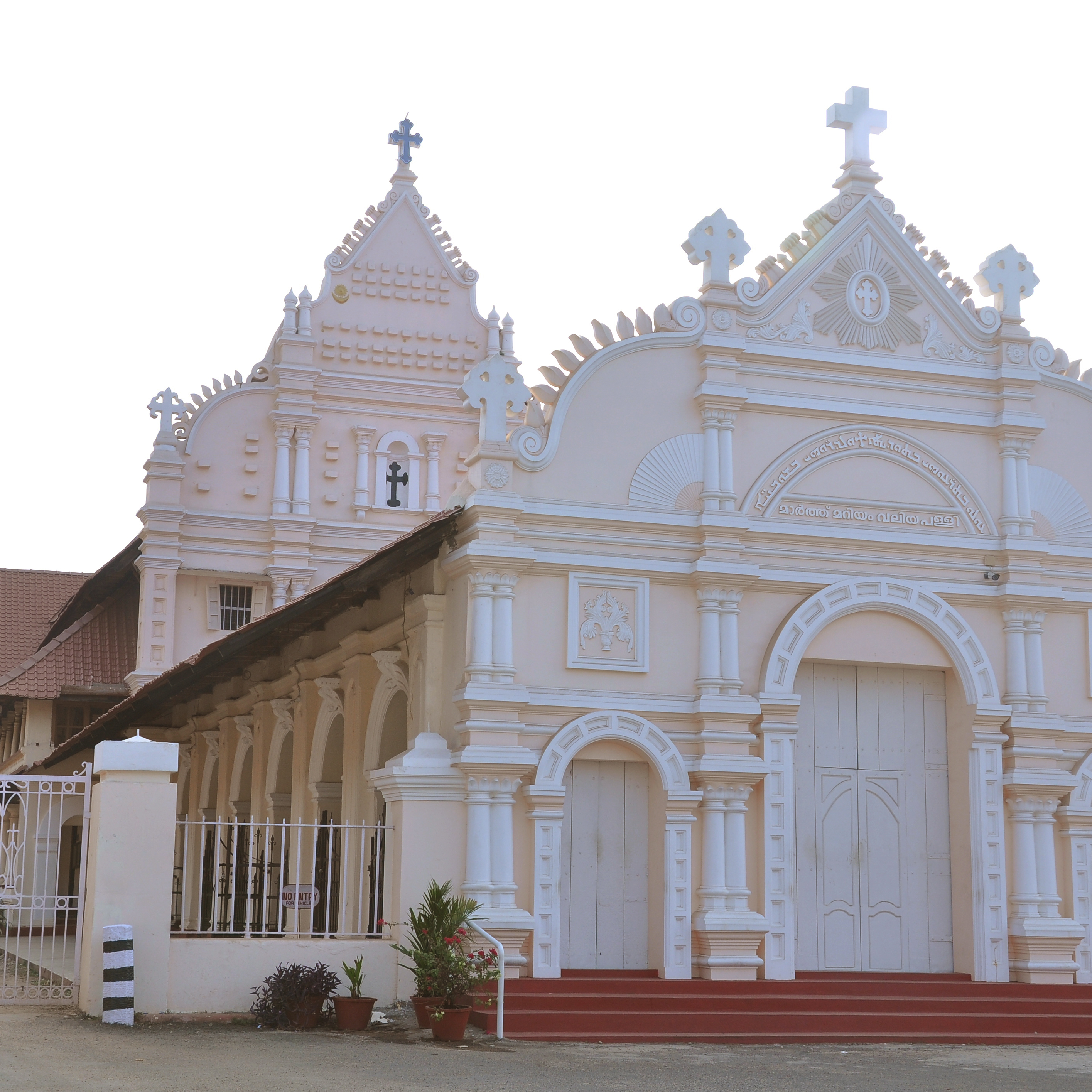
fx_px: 1927
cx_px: 528
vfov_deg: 31.6
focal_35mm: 54
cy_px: 547
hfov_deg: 31.6
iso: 200
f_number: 10
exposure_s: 1/200
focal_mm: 28
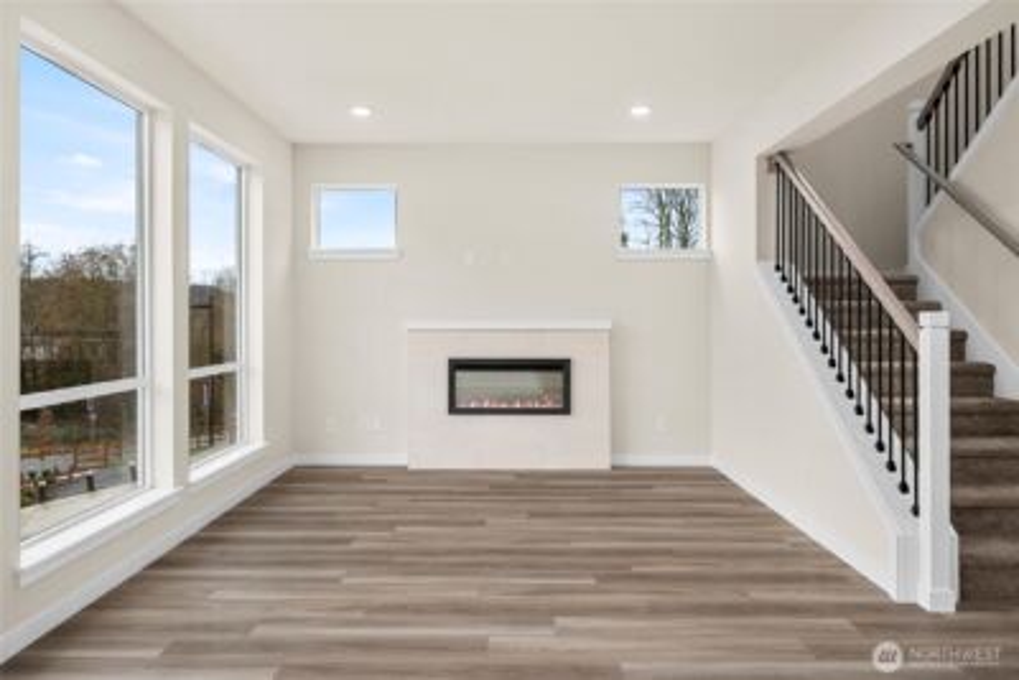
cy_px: 340
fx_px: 651
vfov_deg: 55.1
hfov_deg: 76.1
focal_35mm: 23
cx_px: 510
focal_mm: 23
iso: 250
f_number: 7.1
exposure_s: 1/30
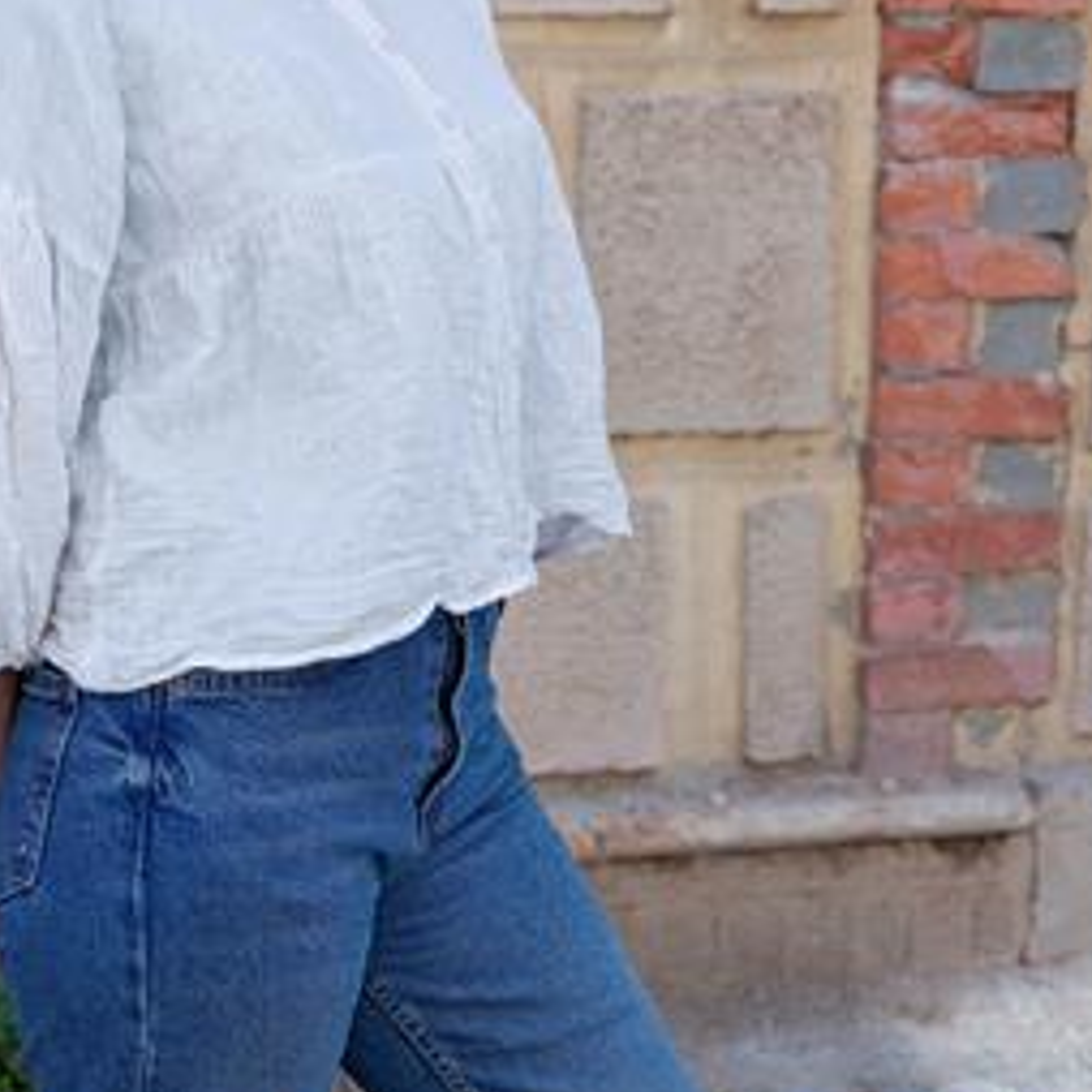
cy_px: 239
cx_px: 297
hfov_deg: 17.0
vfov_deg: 16.9
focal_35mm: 102
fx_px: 3640
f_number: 5.6
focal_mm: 70
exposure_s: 1/500
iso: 320
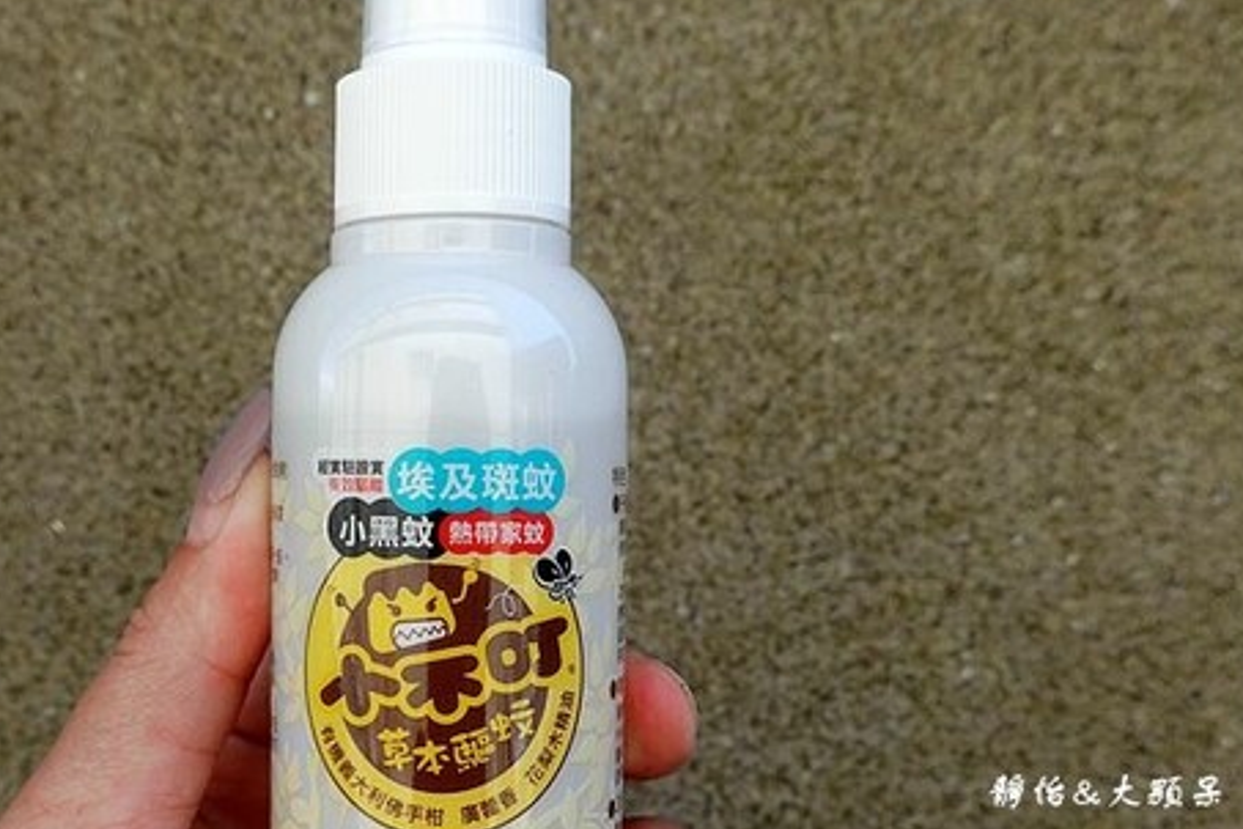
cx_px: 376
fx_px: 1554
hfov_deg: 42.8
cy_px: 533
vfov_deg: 29.7
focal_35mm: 45
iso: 125
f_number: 4
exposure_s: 1/250
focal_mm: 9
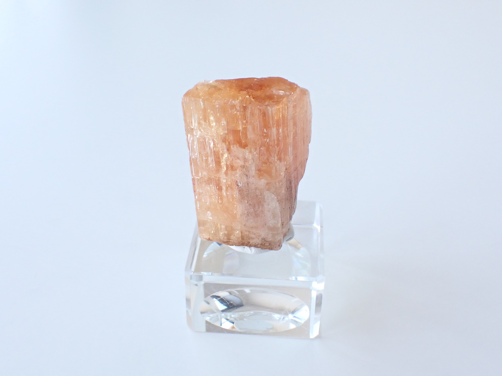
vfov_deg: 39.7
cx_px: 251
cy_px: 188
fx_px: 522
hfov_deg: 51.4
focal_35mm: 36
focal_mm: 6.37
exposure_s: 1/160
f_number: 3.5
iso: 400
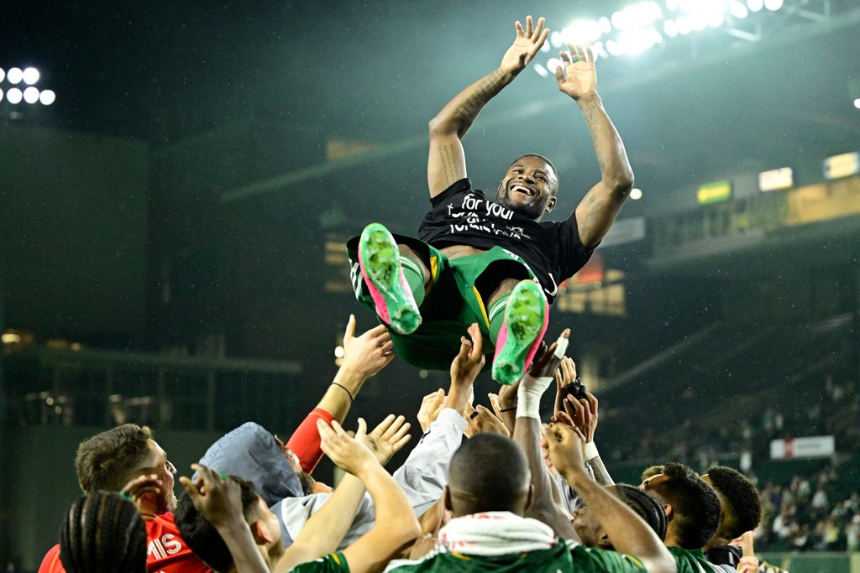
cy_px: 286
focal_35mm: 70
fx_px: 1672
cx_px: 430
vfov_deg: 19.5
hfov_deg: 28.8
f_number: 2.8
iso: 4000
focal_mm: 70
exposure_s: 1/1281
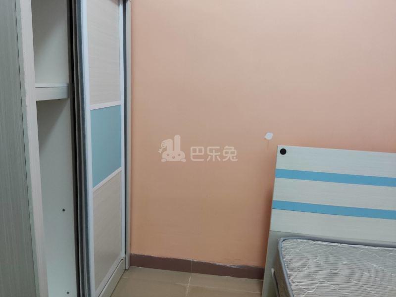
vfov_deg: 54.9
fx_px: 286
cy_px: 148
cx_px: 198
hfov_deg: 69.4
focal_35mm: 25
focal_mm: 4.71
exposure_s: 1/33
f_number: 1.79
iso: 745
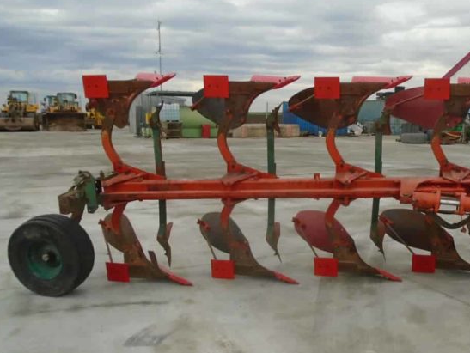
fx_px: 516
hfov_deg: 48.2
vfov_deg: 37.7
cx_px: 311
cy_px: 204
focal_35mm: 38
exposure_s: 1/250
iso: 250
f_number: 3.2
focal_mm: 4.6
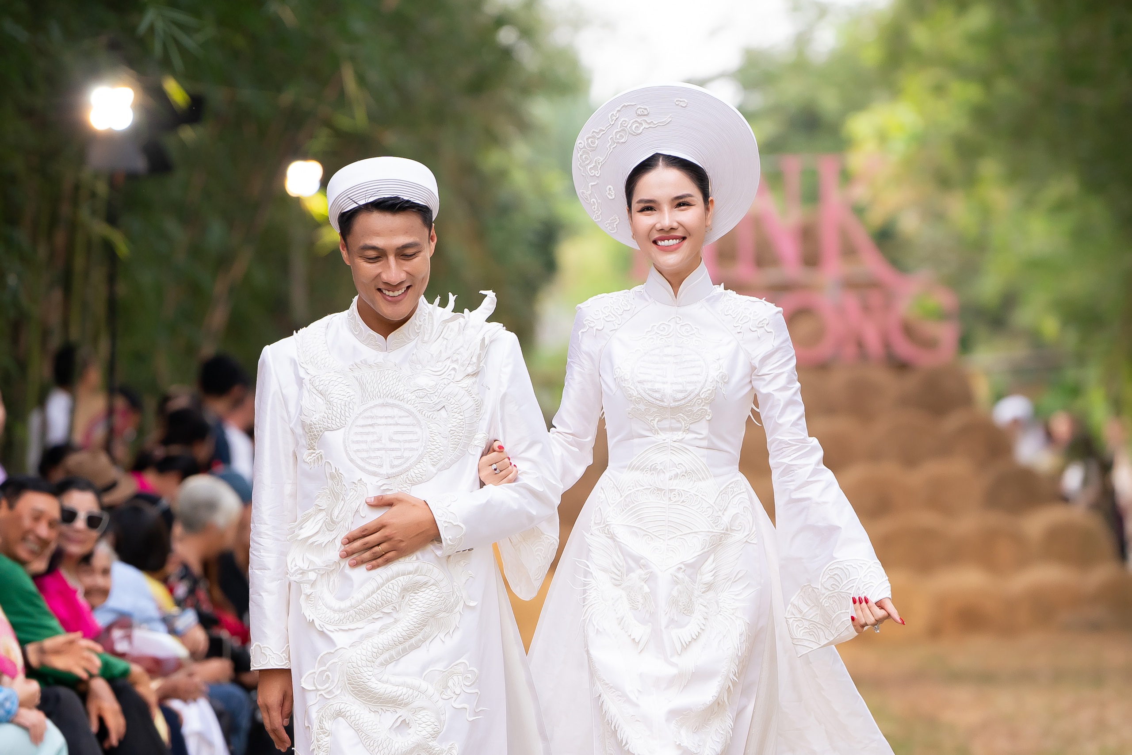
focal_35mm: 213
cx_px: 566
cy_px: 378
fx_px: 6698
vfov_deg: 6.5
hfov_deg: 9.7
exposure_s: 1/400
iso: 640
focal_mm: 142
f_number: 2.8
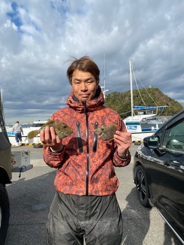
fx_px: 184
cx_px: 92
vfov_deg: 67.3
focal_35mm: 26
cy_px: 122
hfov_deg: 53.1
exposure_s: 1/2817
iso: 32
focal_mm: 4.25
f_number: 1.8
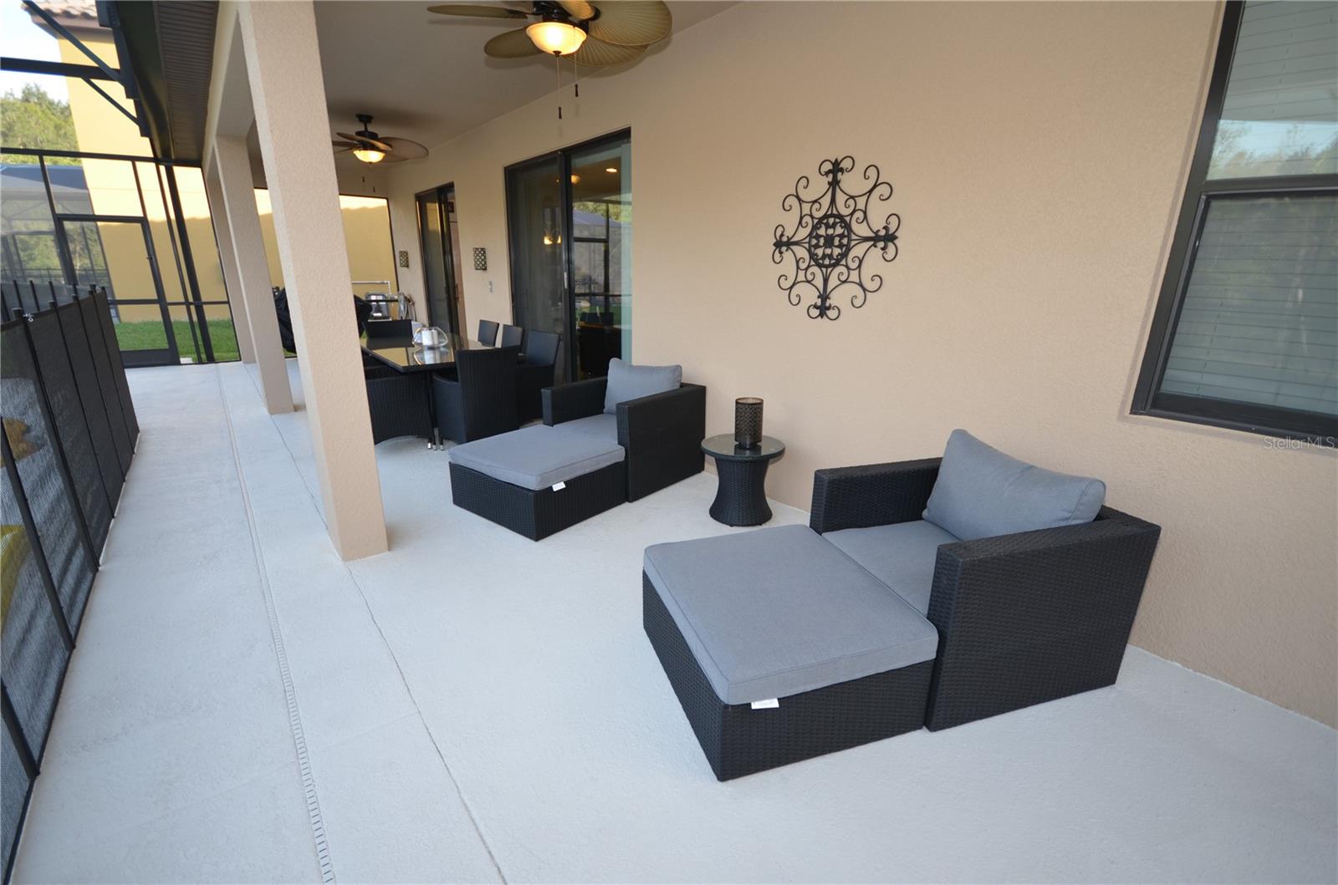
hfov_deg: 100.5
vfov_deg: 77.0
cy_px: 442
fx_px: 556
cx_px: 669
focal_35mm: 15
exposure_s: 1/80
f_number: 4.5
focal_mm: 10
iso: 200
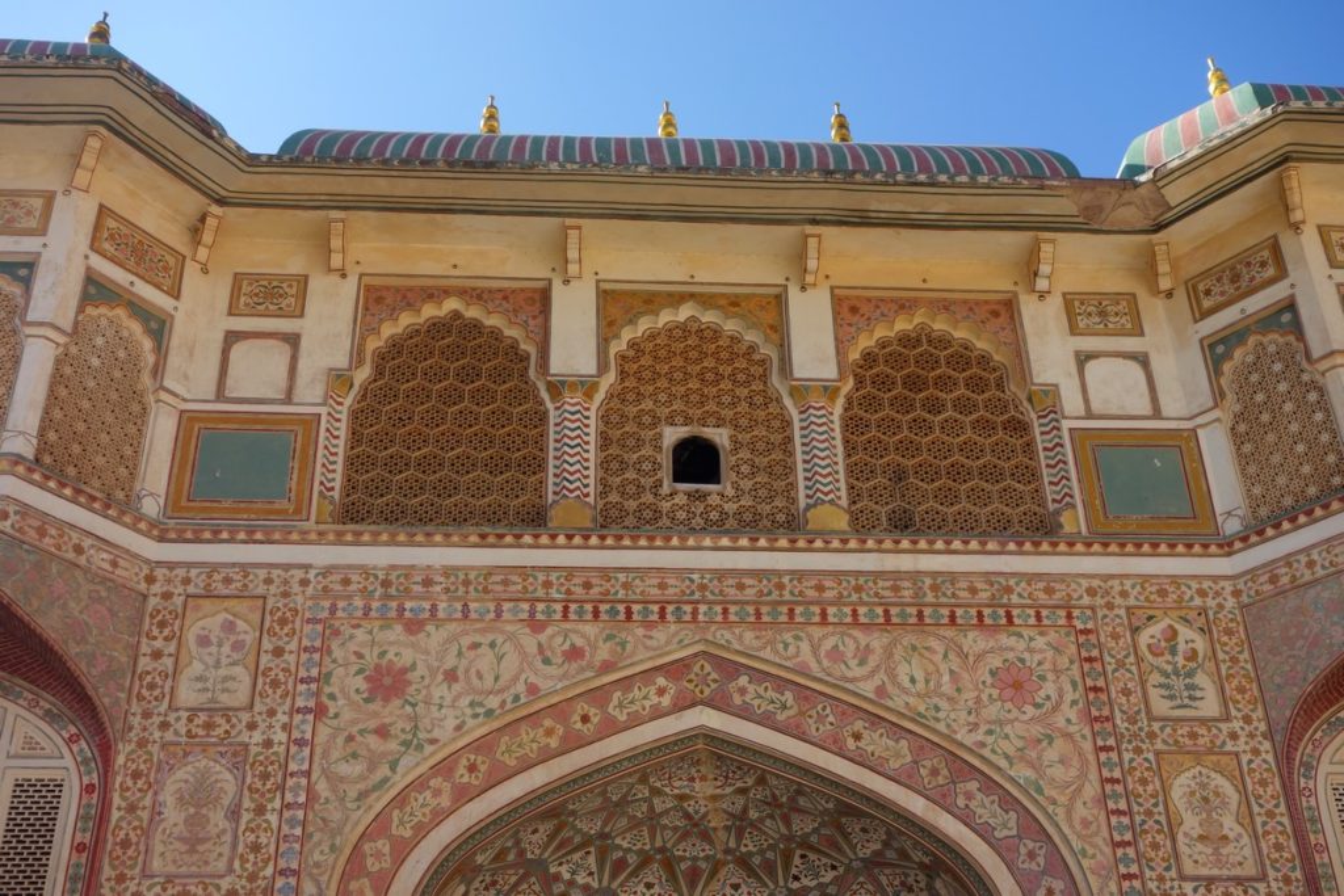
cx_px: 672
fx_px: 1829
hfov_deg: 40.3
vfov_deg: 27.5
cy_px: 448
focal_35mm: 49
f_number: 5.6
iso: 125
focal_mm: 18.02
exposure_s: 1/400
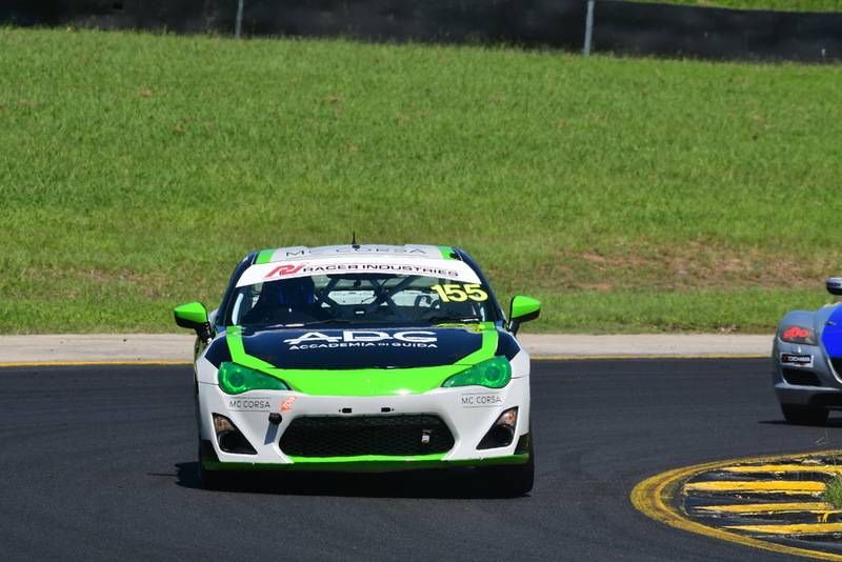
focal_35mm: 465
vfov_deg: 3.0
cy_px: 281
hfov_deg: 4.4
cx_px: 421
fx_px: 10879
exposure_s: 1/640
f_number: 11
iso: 320
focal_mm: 310
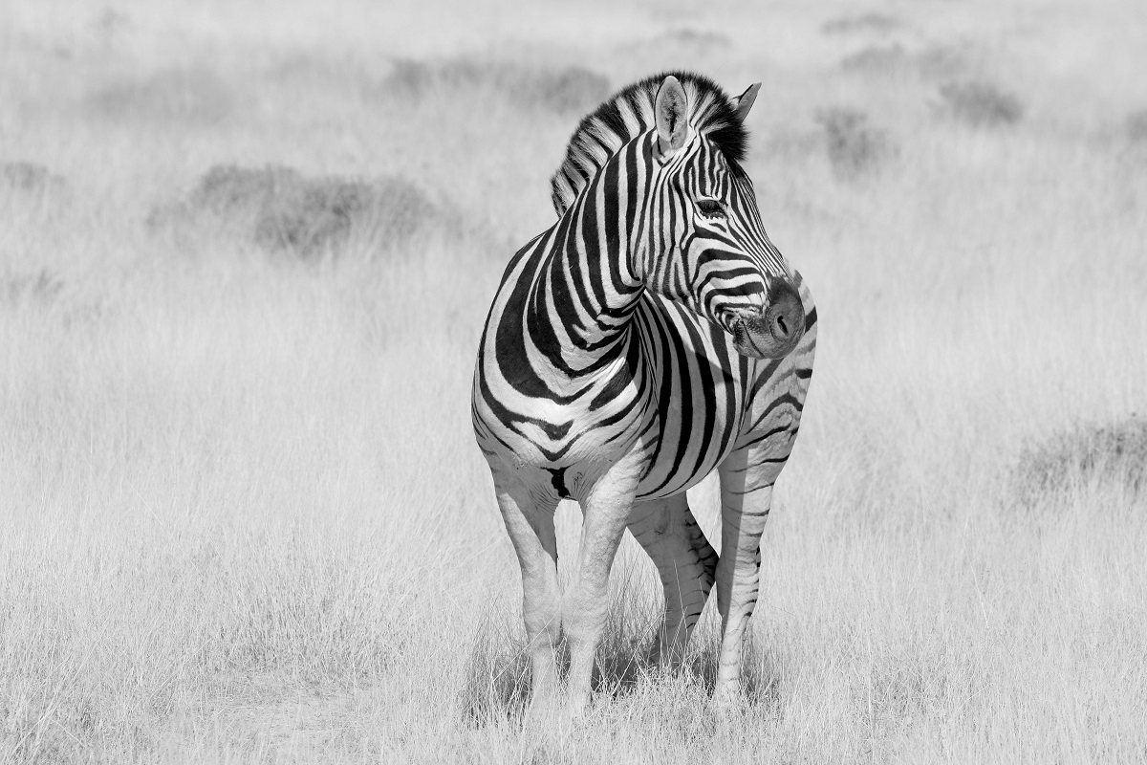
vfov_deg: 3.4
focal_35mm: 405
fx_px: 12903
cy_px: 382
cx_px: 574
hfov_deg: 5.1
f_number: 9
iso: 125
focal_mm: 270
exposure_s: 1/400
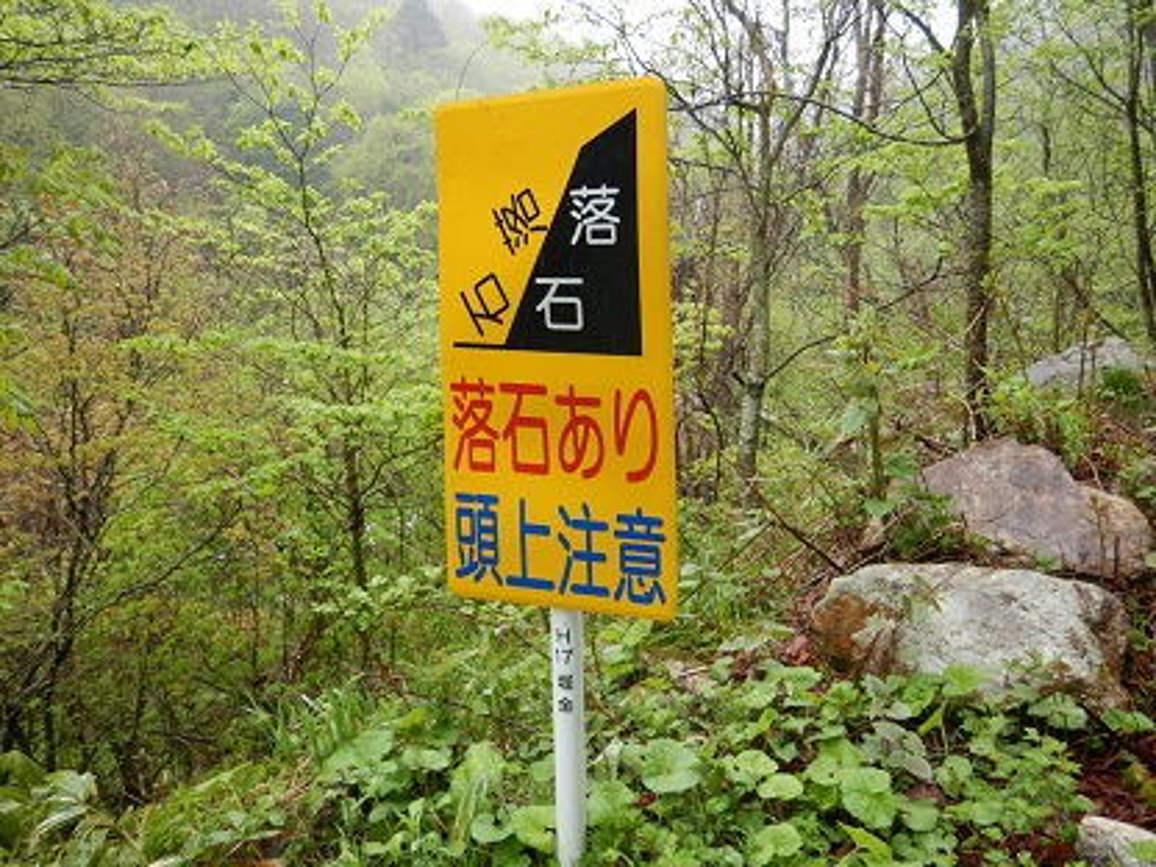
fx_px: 801
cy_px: 434
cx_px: 578
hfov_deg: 71.6
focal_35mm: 24
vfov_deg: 56.8
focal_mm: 4.3
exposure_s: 1/160
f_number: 2.8
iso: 125
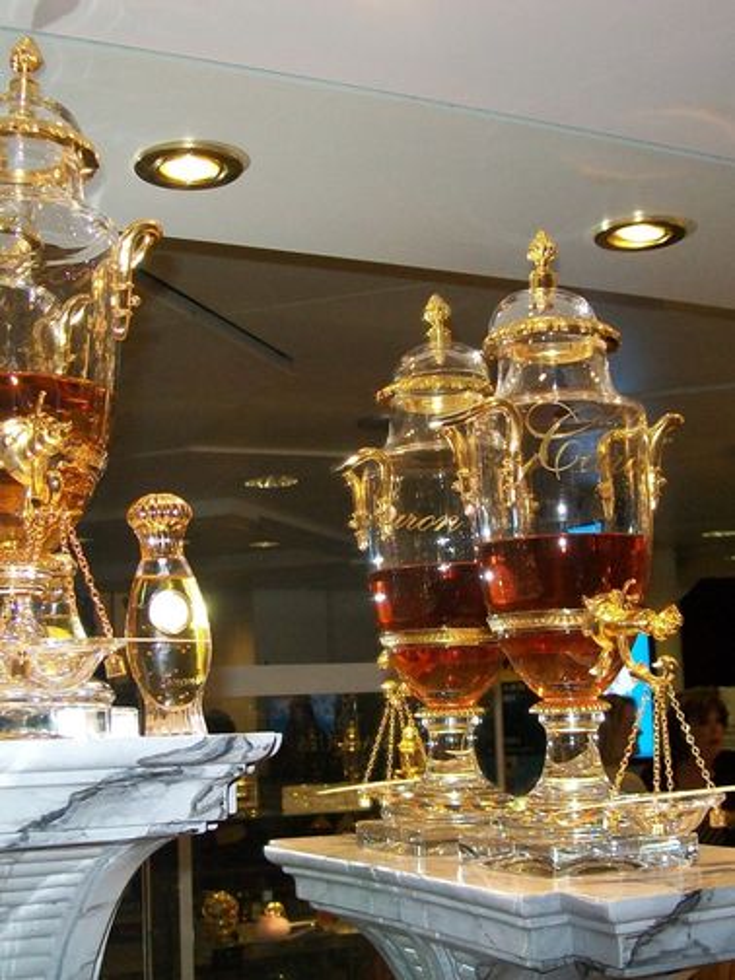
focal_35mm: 34
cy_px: 490
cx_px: 368
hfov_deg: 41.8
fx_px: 963
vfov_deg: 54.0
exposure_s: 1/60
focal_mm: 6.1
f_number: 2.7
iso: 160
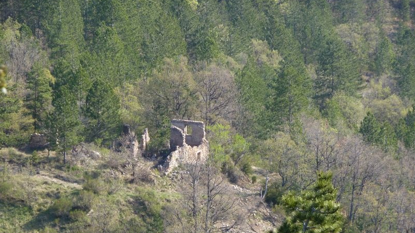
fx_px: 2189
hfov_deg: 10.8
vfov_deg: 6.1
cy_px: 151
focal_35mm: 199
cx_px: 207
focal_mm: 29.9
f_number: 4.5
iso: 80
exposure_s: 1/125
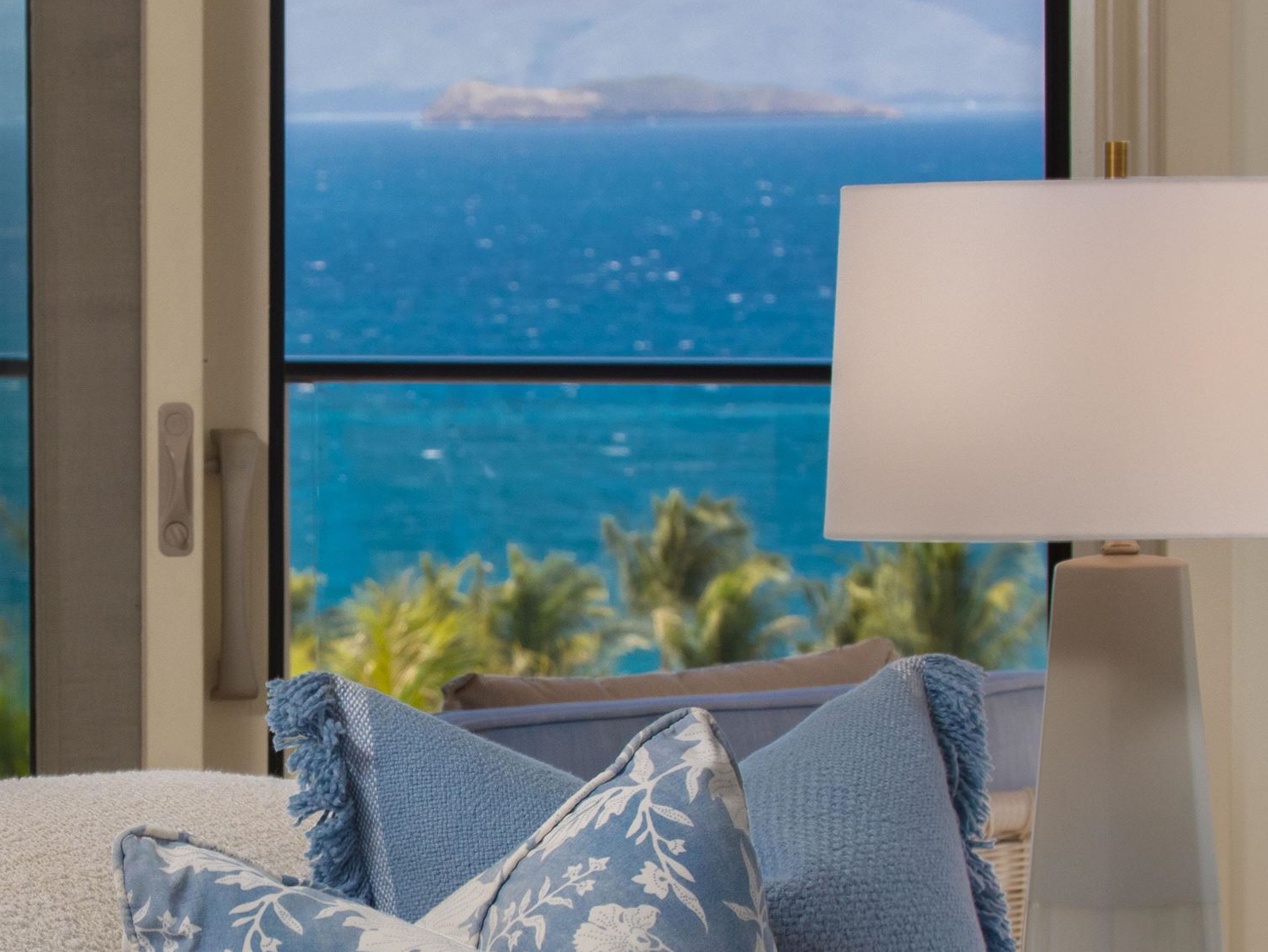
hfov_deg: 8.9
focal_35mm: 222
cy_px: 731
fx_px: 8135
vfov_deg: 6.7
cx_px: 295
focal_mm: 54
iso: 400
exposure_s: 1/250
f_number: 8
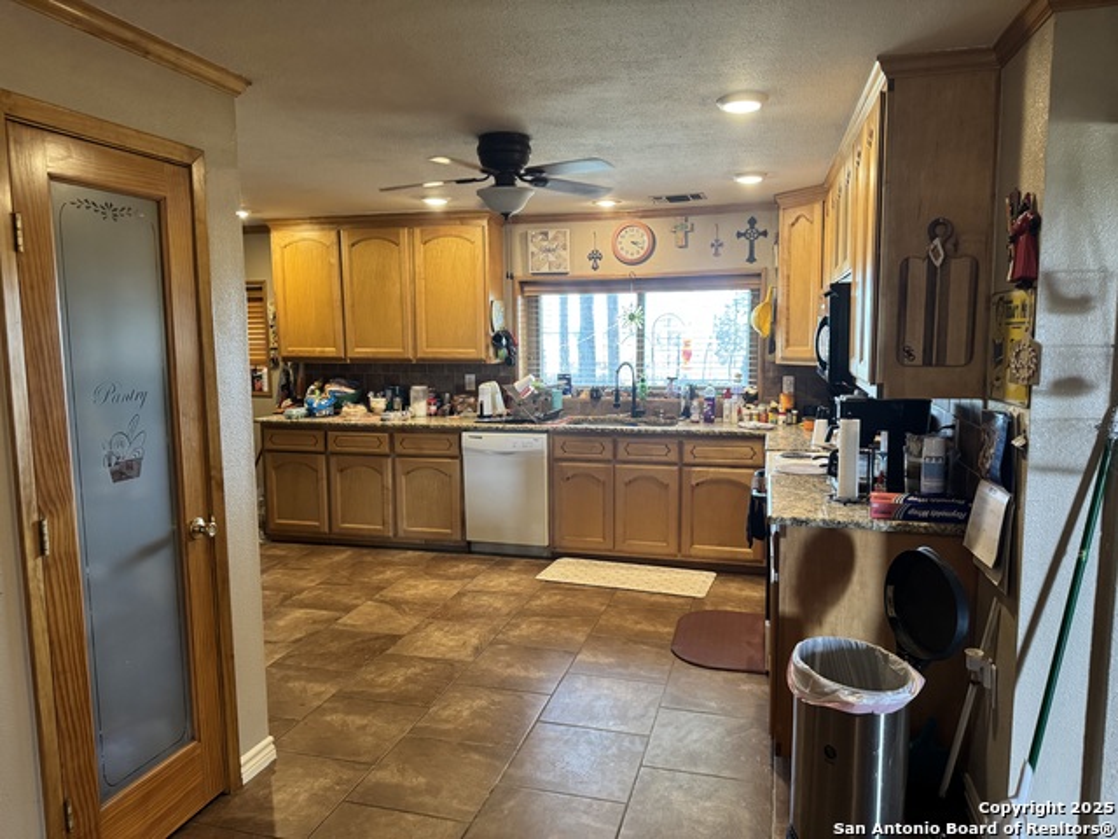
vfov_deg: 56.8
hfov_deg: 71.6
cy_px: 420
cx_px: 559
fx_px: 775
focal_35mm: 24
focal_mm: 6.76
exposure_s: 1/60
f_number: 1.78
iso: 320
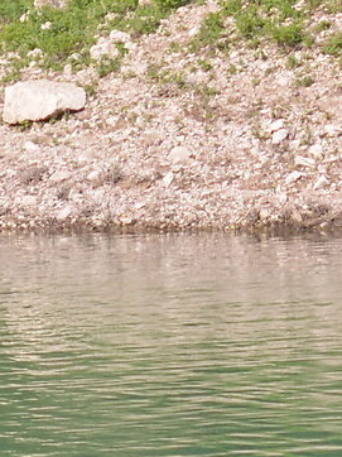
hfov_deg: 2.2
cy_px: -438
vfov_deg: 2.9
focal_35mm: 670
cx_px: 832
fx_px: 8836
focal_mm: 70
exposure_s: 1/200
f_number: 5.6
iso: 100
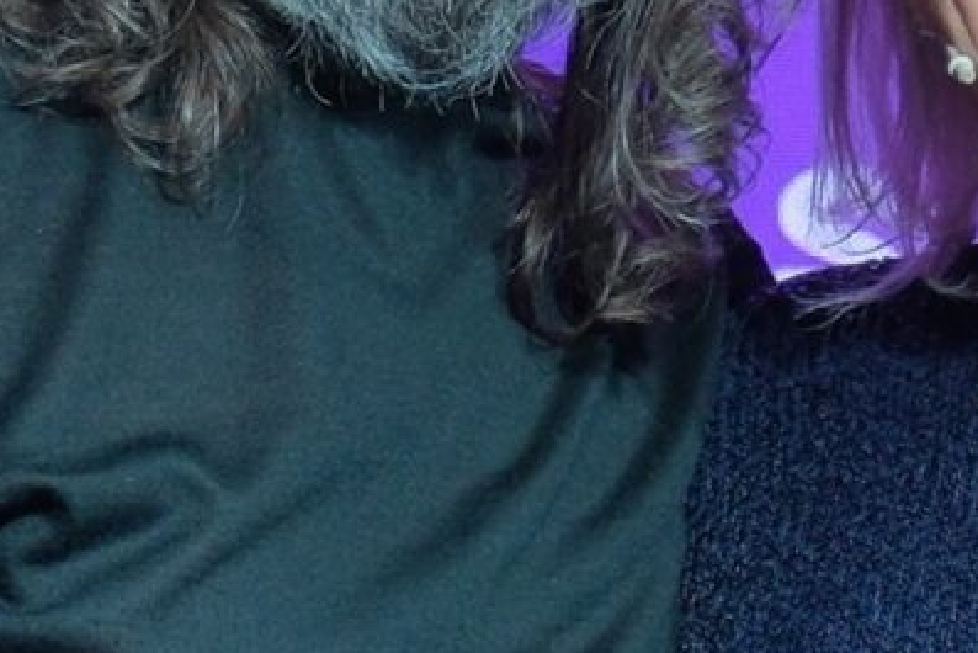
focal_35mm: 329
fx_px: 8941
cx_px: 889
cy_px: 911
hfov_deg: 6.2
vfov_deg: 4.2
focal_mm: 34.2
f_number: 2.8
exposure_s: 1/160
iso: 800
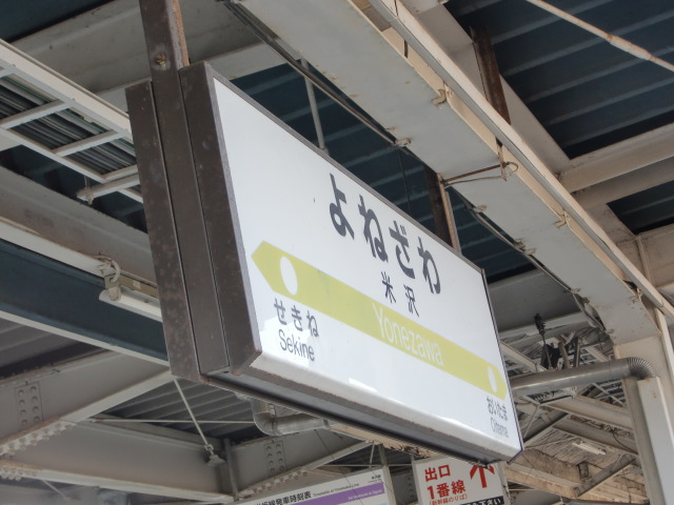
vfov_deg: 18.7
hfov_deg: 24.7
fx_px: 1538
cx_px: 337
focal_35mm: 79
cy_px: 252
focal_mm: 13.9
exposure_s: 1/80
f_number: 4.6
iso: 100
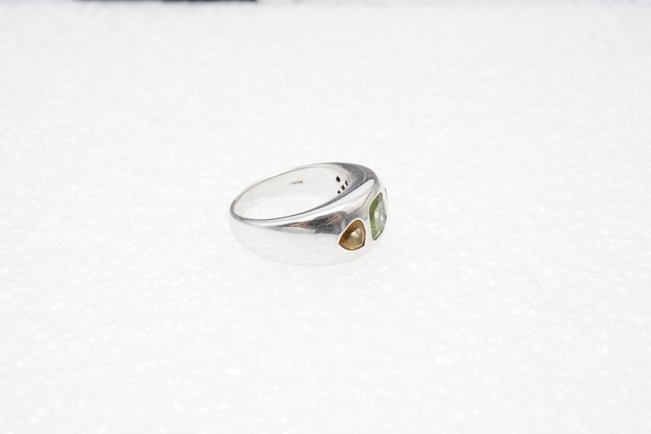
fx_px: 814
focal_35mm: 45
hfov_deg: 43.6
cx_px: 326
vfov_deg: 29.9
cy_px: 217
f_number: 20
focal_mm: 30
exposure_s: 1/125
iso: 640
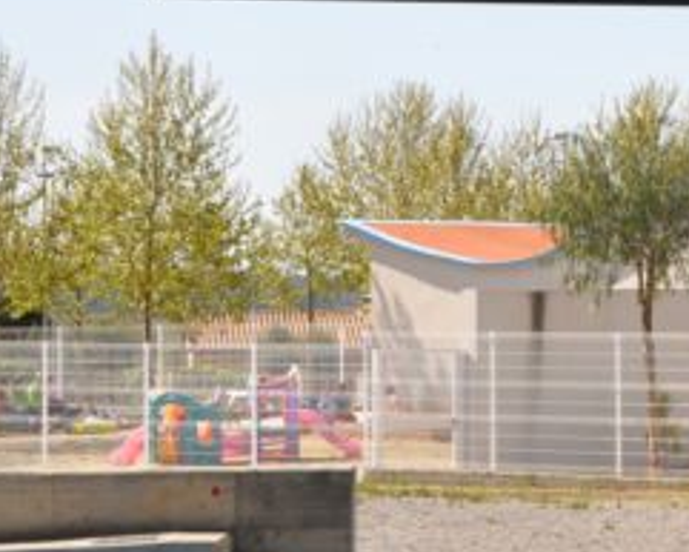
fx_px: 3337
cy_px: 239
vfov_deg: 9.5
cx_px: 1081
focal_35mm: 164
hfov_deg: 11.3
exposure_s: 1/320
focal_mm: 35
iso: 200
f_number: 9
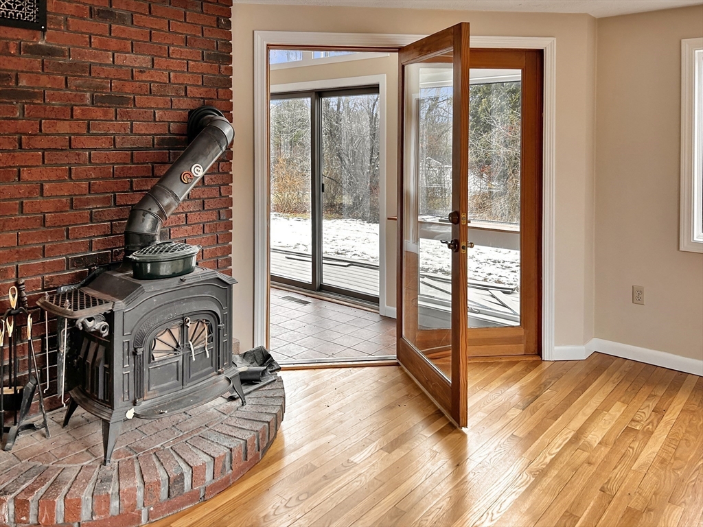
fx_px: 528
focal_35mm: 26
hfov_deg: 67.3
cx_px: 352
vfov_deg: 53.1
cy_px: 264
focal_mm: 5.7
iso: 64
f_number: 1.5
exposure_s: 1/121
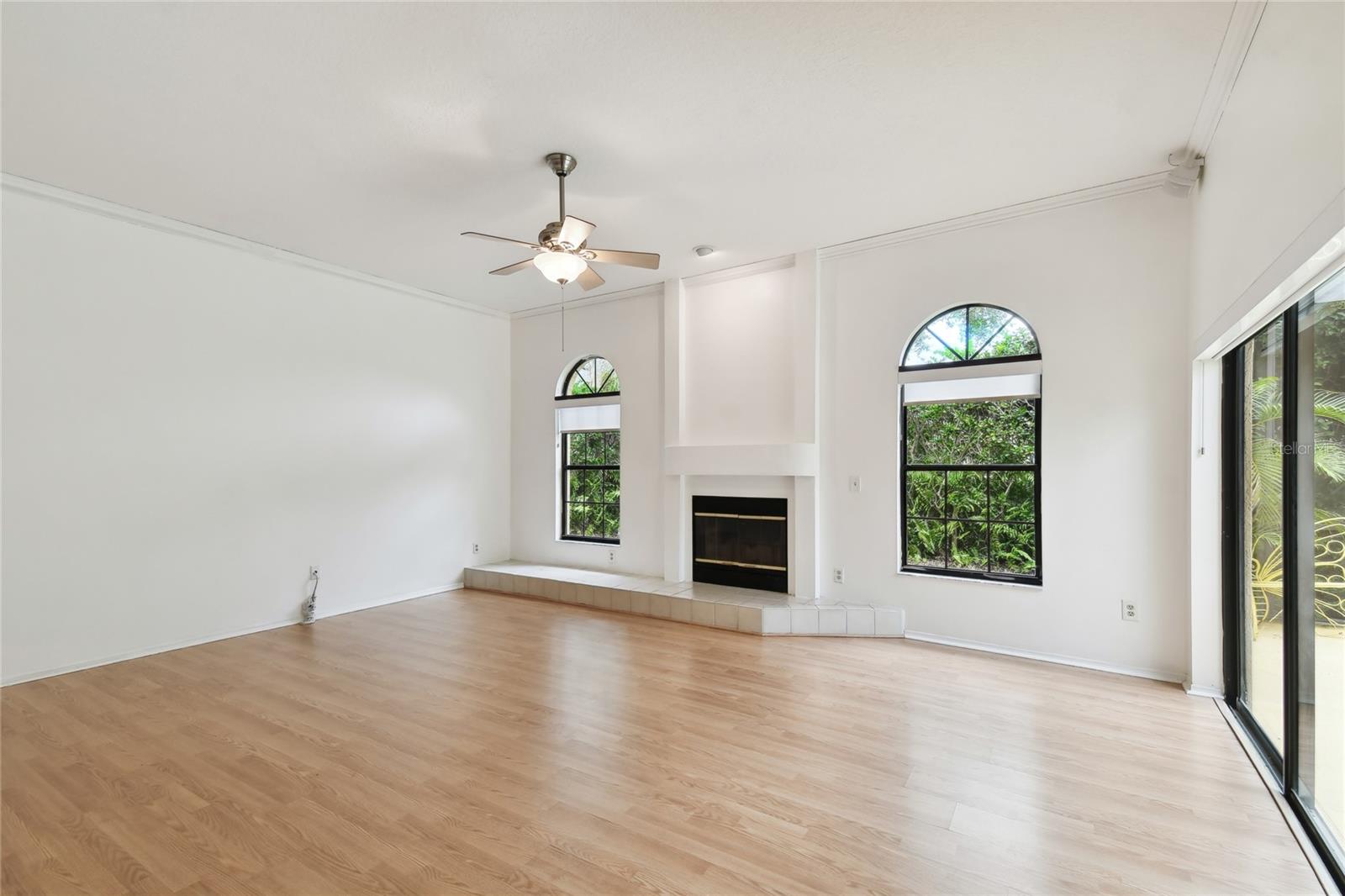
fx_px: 560
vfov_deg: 77.3
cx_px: 672
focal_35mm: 15
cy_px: 448
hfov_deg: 100.4
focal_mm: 10
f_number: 7.1
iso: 100
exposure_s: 1/20
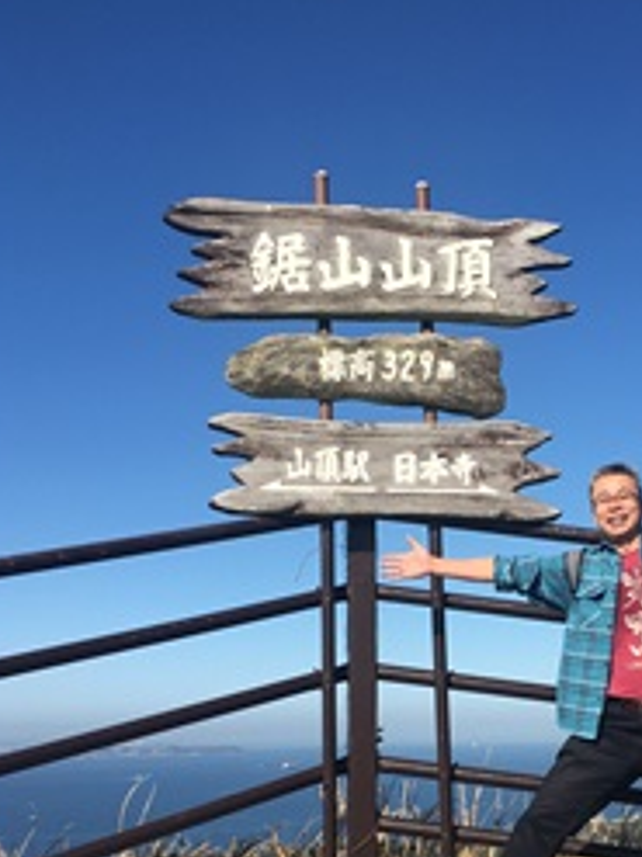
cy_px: 607
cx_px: 479
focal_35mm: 47
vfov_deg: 39.7
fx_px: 1163
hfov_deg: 30.4
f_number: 2.2
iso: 25
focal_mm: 4.15
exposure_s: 1/1923
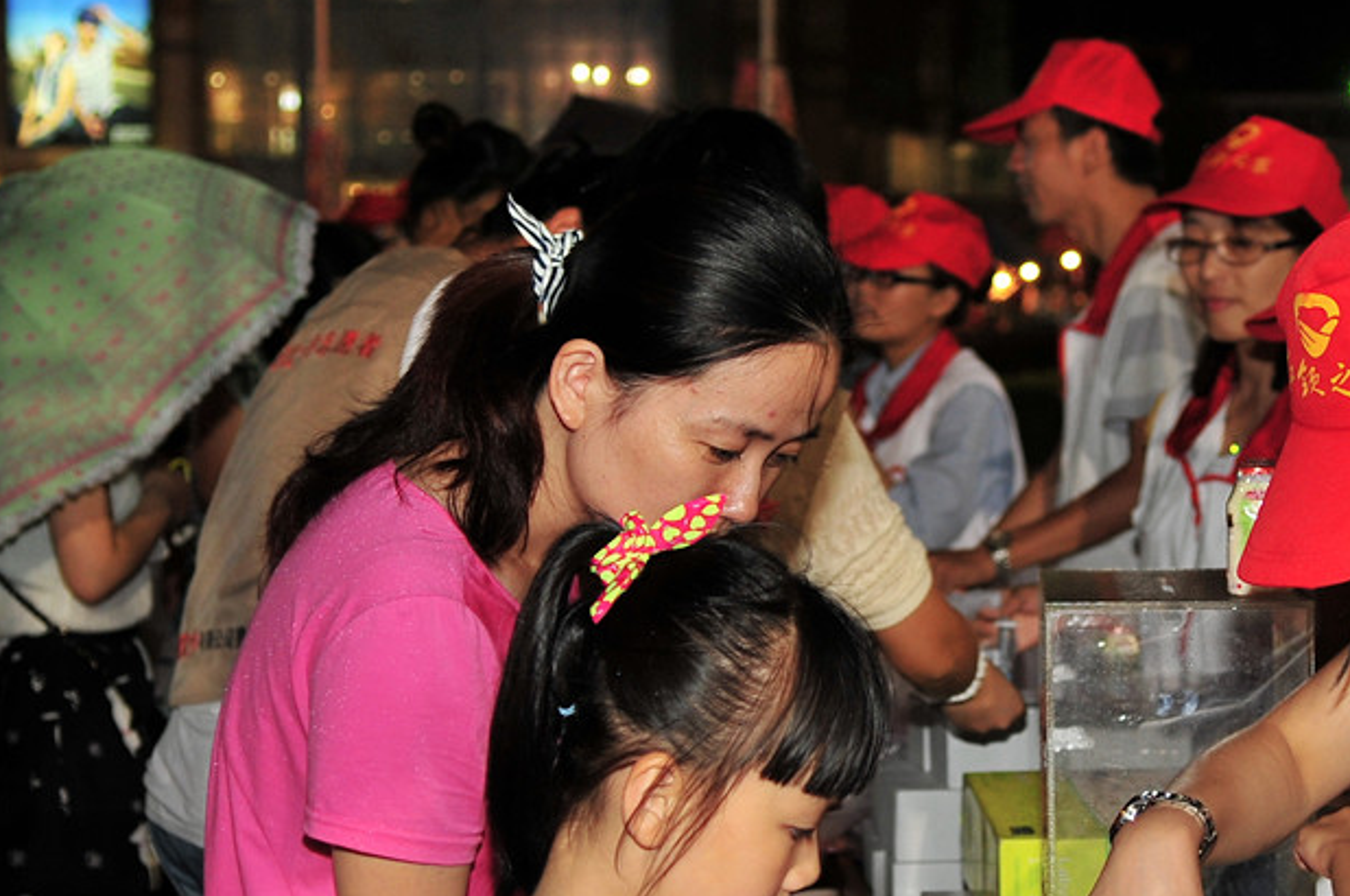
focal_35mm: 102
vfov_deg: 13.4
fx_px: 3819
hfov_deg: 20.0
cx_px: 880
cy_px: 538
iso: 200
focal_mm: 28
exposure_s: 1/60
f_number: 2.8
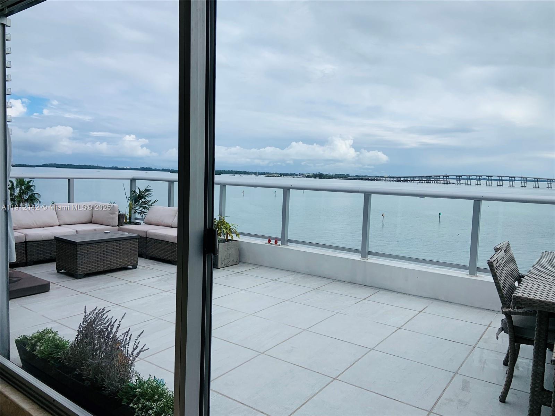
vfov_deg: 53.1
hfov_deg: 67.3
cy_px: 208
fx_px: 417
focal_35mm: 26
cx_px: 278
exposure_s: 1/1406
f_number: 1.8
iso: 25
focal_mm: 4.25
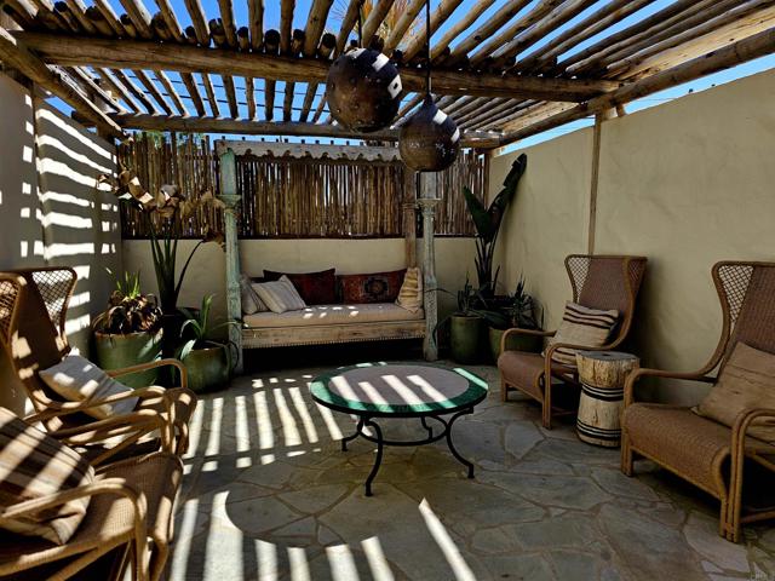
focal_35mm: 23
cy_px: 290
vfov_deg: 58.9
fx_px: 515
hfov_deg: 73.9
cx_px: 388
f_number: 1.7
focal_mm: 6.3
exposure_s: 1/417
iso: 10
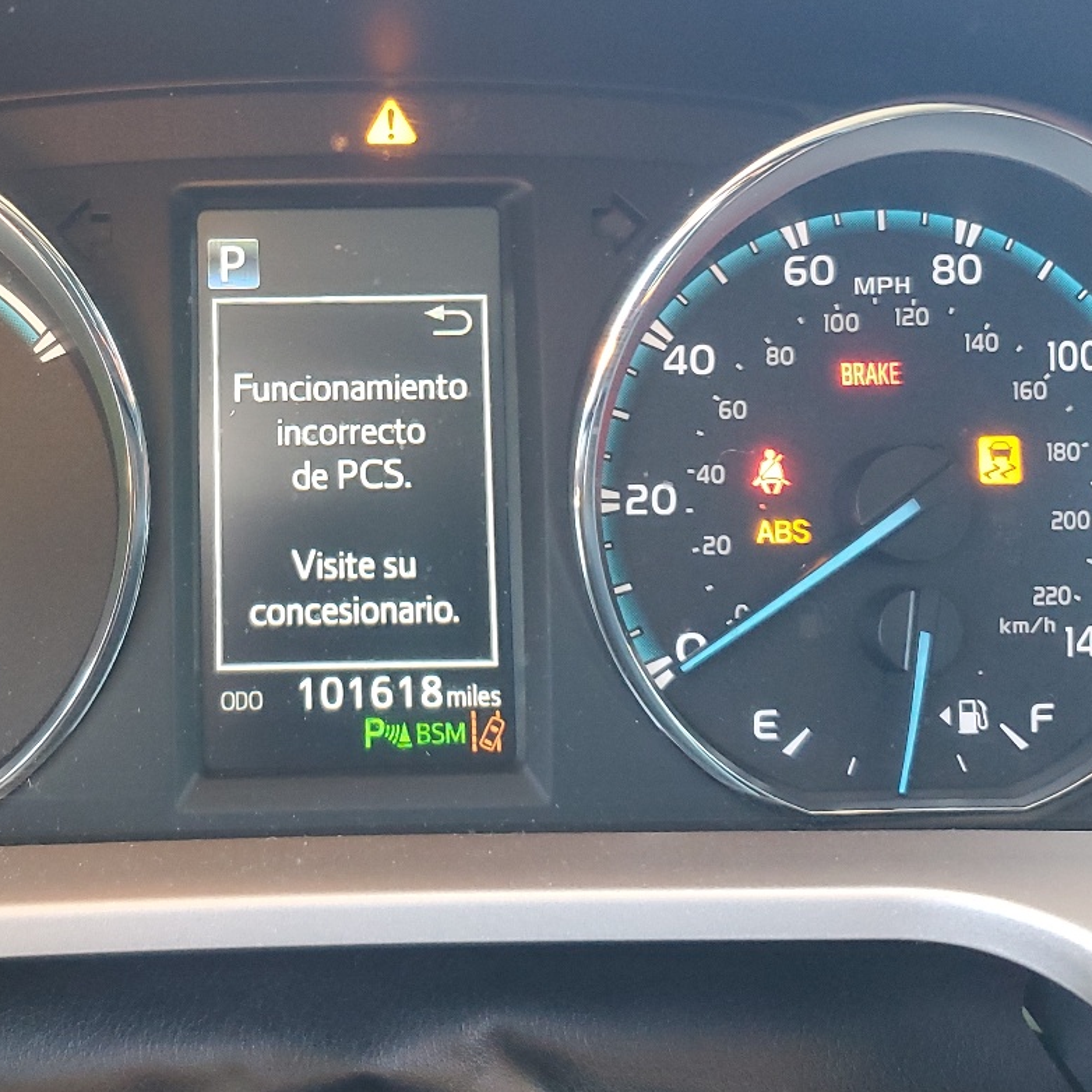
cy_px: 413
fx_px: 1677
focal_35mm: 47
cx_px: 303
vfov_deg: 35.9
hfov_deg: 35.4
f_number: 1.5
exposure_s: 1/60.2
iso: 211
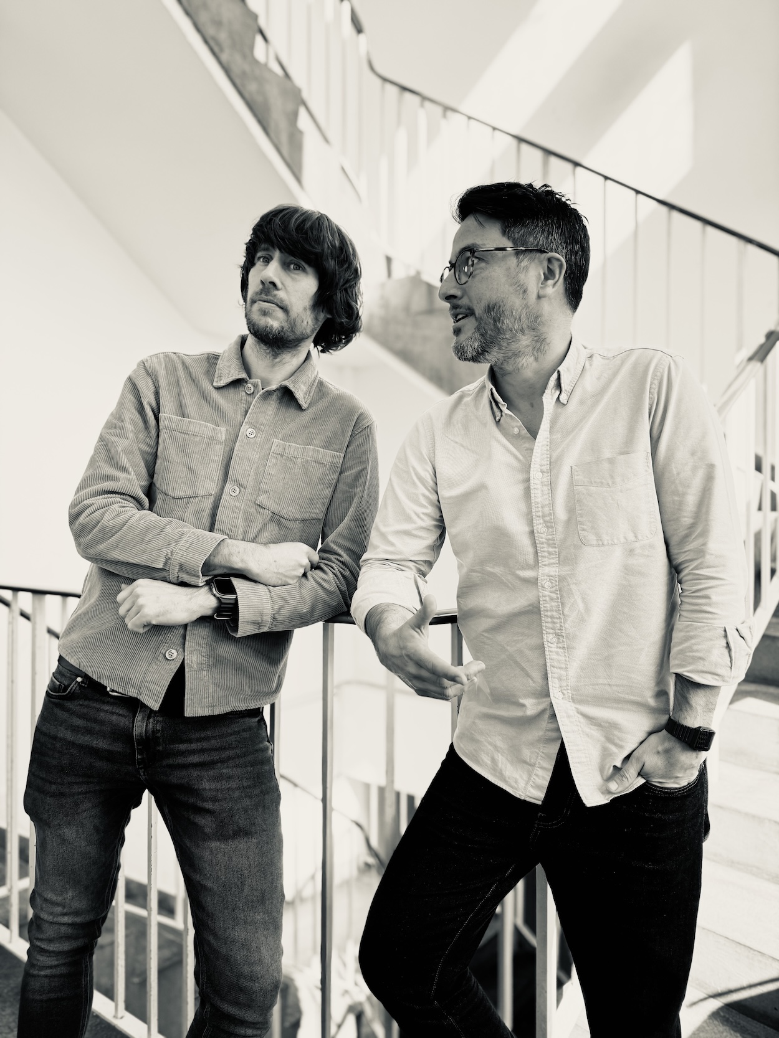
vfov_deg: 71.6
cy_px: 519
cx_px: 390
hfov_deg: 56.8
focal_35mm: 24
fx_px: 720
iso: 80
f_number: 1.78
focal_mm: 6.76
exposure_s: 1/539
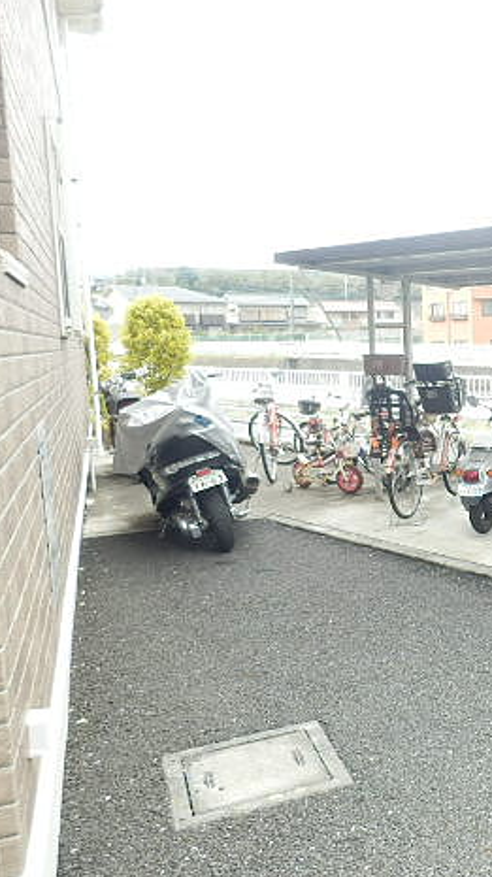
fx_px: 836
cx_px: 566
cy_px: 426
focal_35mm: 36
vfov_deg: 55.3
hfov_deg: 29.0
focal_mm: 4.2
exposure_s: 1/80
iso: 80
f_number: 3
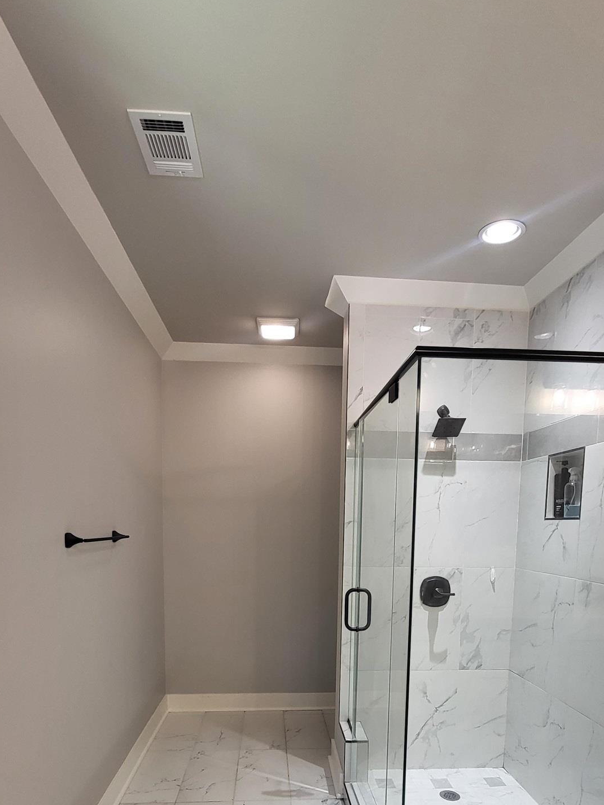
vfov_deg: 75.1
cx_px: 301
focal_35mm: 21
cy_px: 570
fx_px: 488
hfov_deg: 63.5
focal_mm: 1.74
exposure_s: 1/60
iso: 125
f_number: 2.2
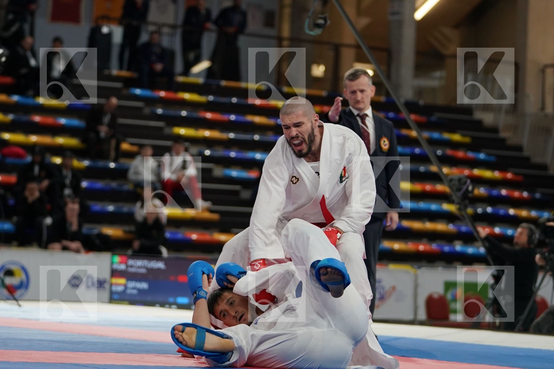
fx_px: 2216
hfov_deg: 14.3
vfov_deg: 9.5
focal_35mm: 144
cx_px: 277
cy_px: 184
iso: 1600
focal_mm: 96
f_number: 2.8
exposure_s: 1/1000
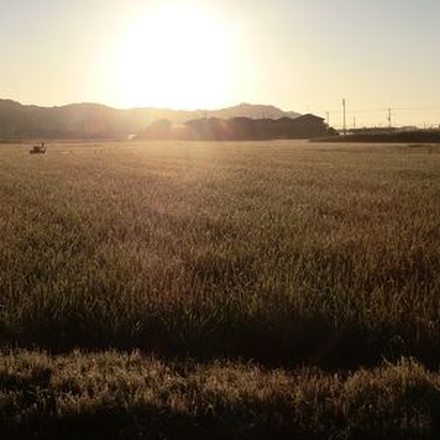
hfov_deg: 38.3
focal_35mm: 44
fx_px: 633
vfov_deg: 37.9
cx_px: 193
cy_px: 148
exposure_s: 1/1000
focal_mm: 4.5
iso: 160
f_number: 7
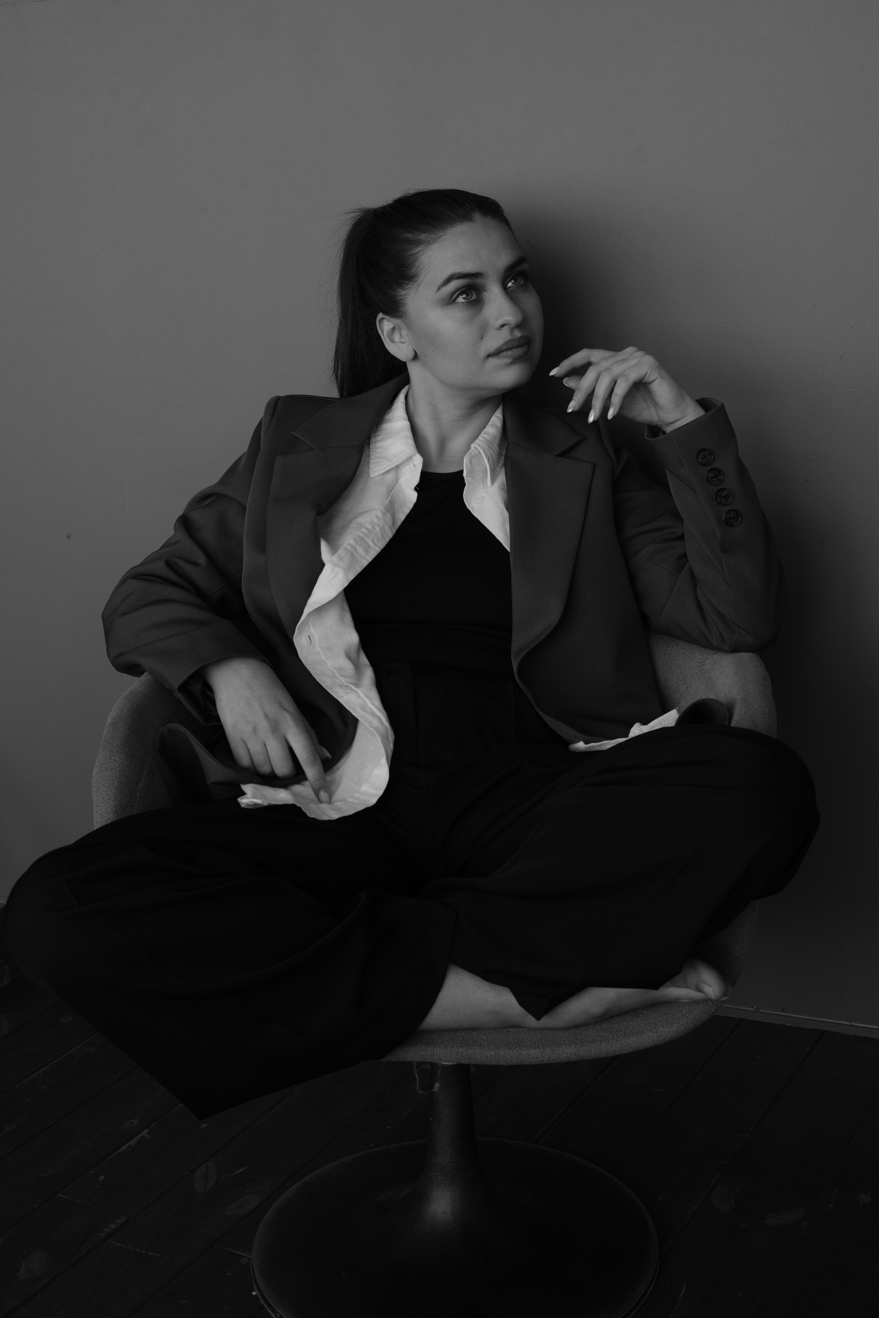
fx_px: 1648
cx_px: 440
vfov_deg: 43.6
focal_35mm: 45
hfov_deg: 29.9
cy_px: 659
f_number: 6.4
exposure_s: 1/80
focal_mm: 30
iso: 400
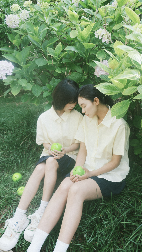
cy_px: 125
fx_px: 221
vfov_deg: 59.5
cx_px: 78
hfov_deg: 35.6
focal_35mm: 33
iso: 800
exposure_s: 1/320
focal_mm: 20.6
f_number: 3.2
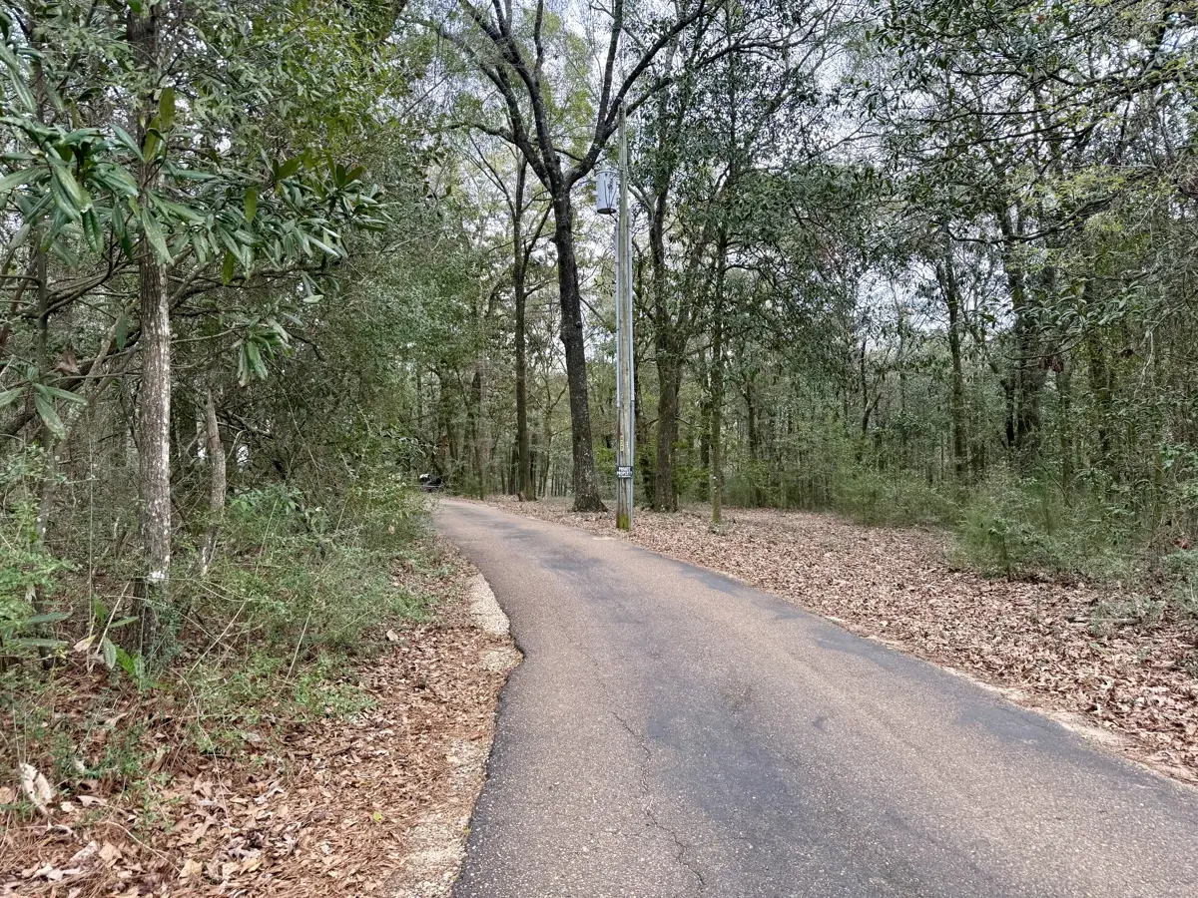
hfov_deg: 71.6
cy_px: 449
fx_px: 831
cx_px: 599
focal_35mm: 24
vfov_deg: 56.8
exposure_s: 1/293
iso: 100
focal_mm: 6.76
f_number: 1.78
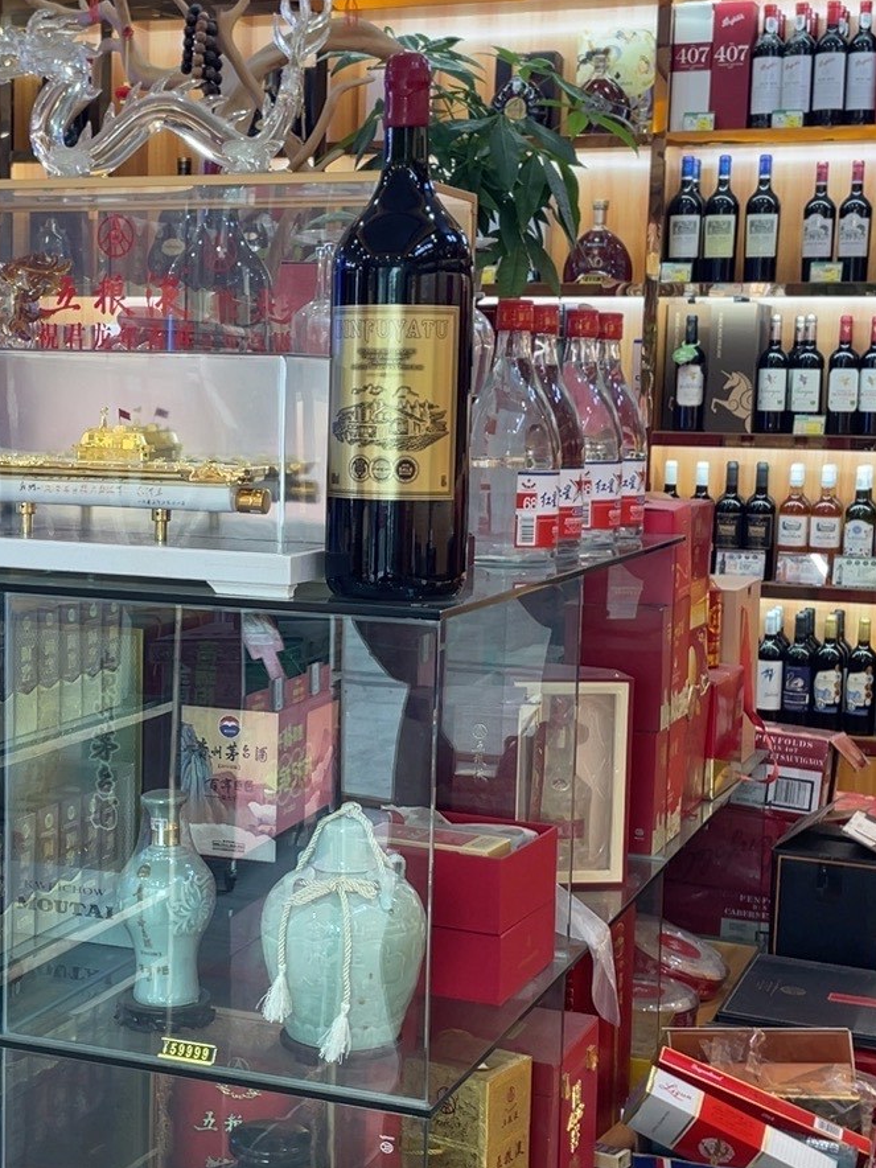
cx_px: 221
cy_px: 285
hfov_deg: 32.3
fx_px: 1485
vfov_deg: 41.6
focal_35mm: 44
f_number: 1.6
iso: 40
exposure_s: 1/50
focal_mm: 4.2
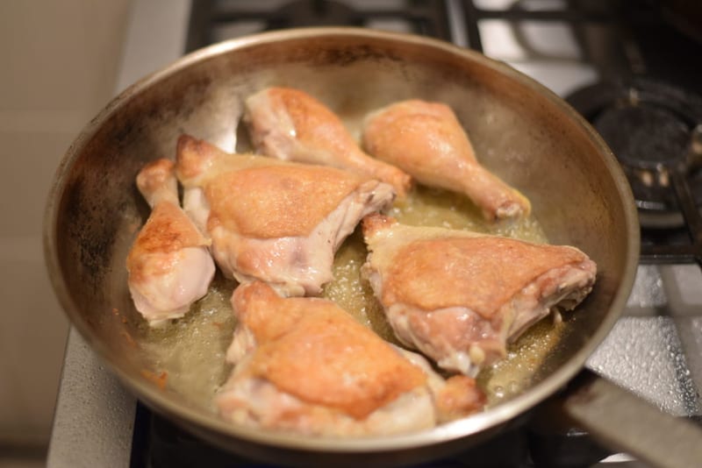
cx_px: 351
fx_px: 975
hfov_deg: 39.6
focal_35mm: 50
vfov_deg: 27.0
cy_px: 234
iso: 900
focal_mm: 50
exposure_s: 1/60
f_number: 1.8
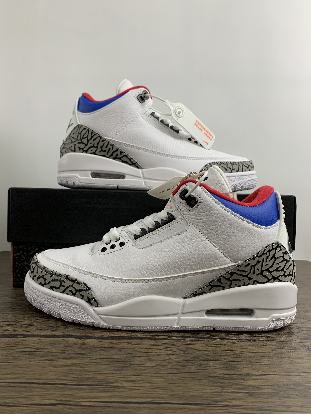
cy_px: 207
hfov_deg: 53.1
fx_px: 311
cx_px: 156
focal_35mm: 26
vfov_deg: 67.3
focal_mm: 4.25
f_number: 1.8
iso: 50
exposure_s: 1/121
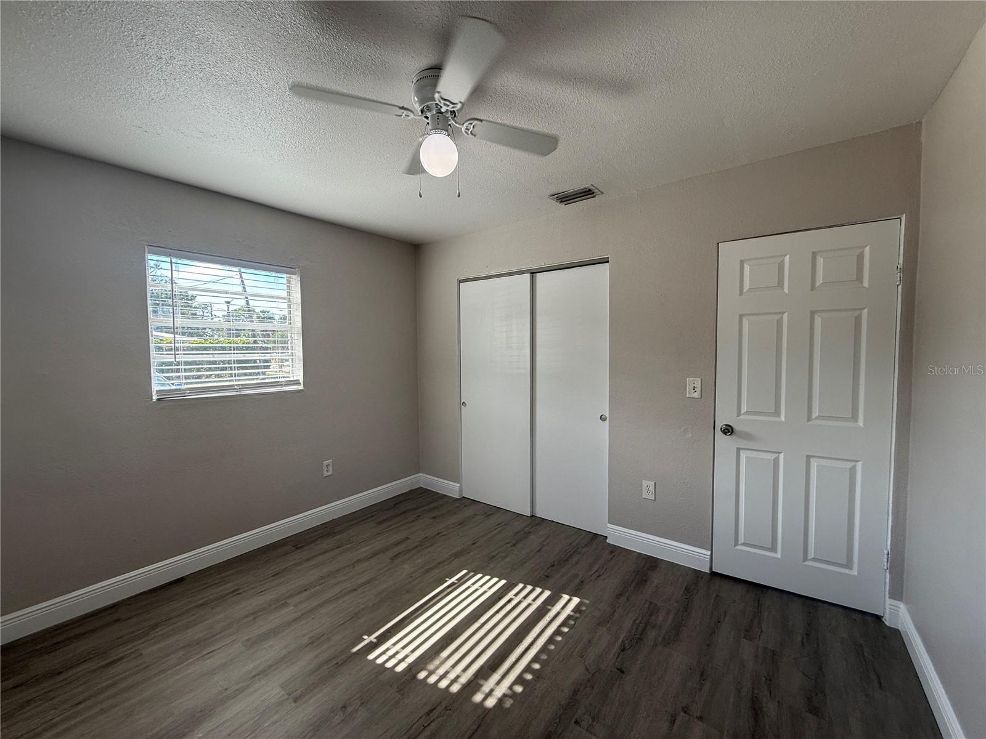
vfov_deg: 85.7
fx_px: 399
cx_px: 493
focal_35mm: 14
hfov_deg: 102.1
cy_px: 370
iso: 50
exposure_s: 1/123
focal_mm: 2.22
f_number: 2.2
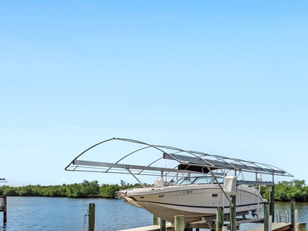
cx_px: 279
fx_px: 258
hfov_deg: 53.6
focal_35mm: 29
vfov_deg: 45.3
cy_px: 192
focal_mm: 7
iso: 200
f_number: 7.1
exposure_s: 1/1250
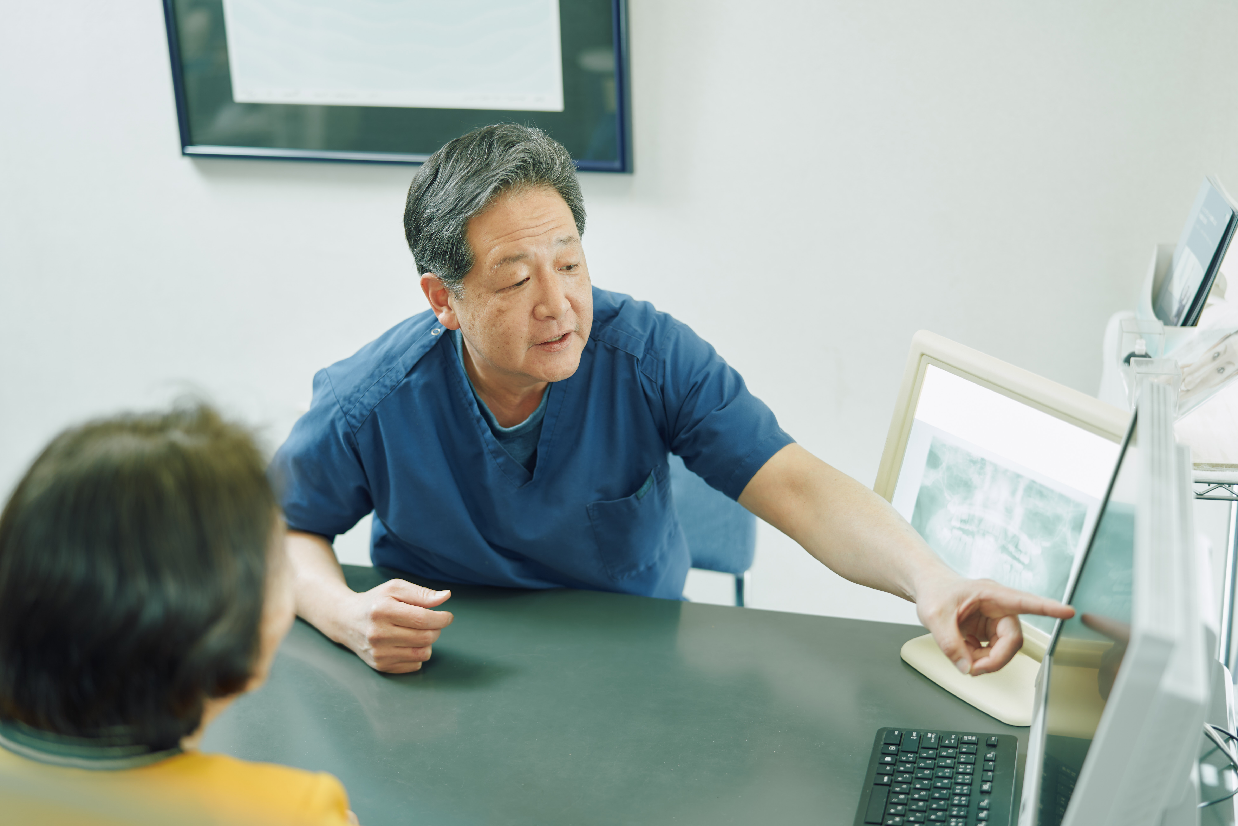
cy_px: 413
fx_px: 1719
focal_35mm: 50
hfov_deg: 39.6
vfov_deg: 27.0
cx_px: 619
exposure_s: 1/125
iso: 125
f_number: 1.8
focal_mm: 50
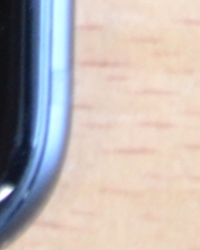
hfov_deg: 2.1
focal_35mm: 730
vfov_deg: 2.6
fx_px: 5404
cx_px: -438
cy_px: -804
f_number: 5.6
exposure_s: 1/15
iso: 1800
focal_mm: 55
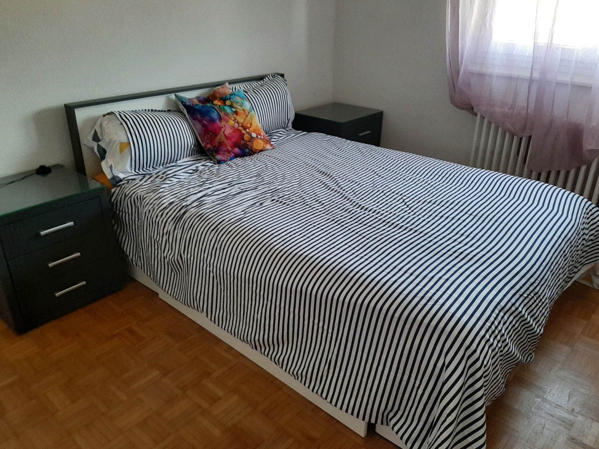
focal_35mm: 27
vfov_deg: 51.4
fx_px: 467
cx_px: 299
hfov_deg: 65.3
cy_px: 228
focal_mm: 3.93
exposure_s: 1/50
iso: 160
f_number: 1.7
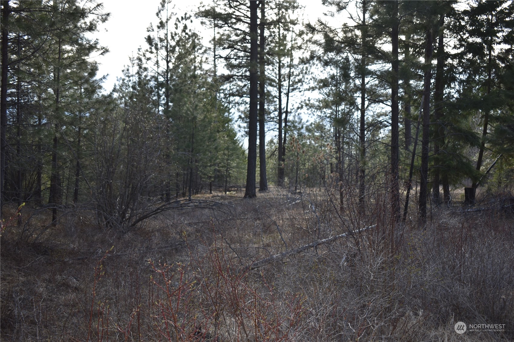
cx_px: 257
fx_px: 557
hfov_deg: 49.6
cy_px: 171
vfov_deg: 34.2
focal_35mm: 39
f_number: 5
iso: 125
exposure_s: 1/200
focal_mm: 26
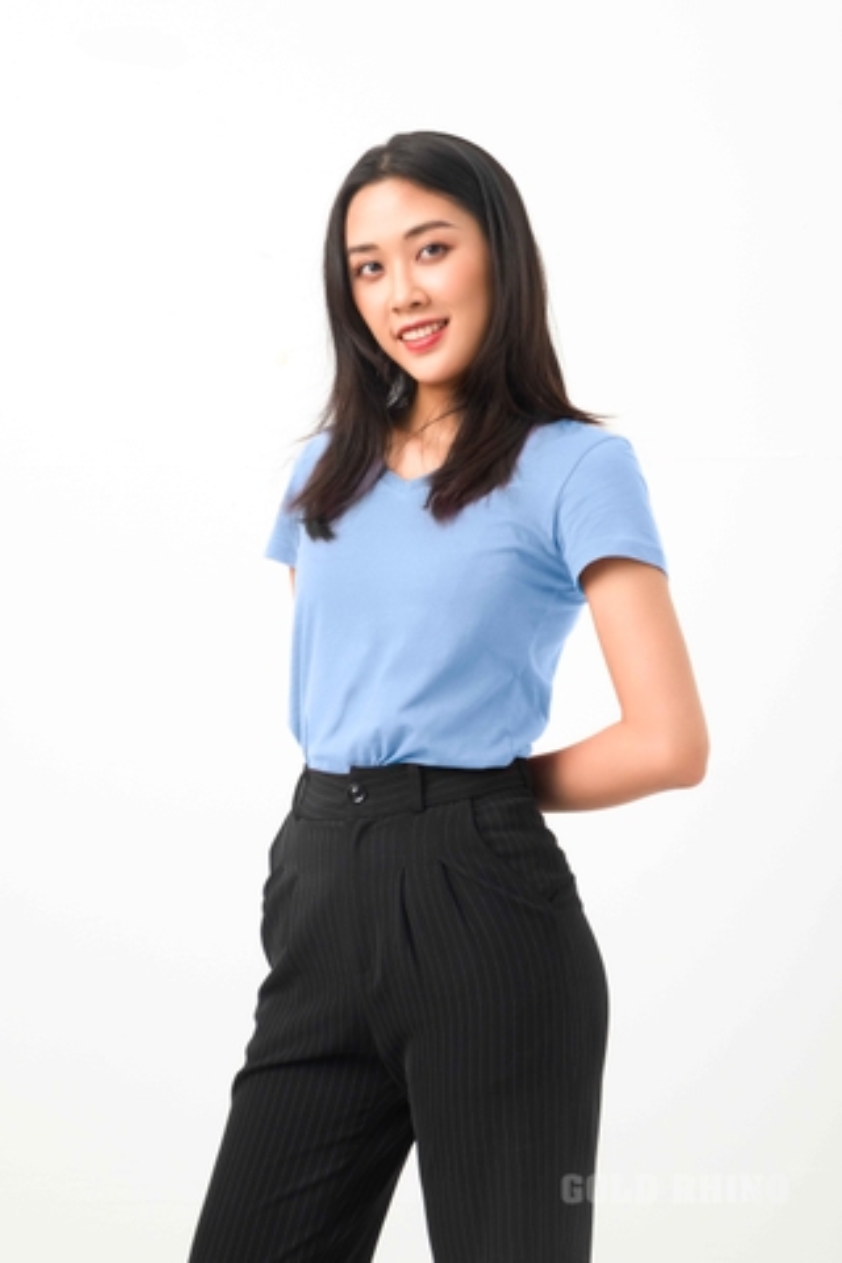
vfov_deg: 24.8
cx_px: 421
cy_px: 632
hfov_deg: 16.7
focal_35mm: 82
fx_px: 2877
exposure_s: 1/125
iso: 200
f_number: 9
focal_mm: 54.5
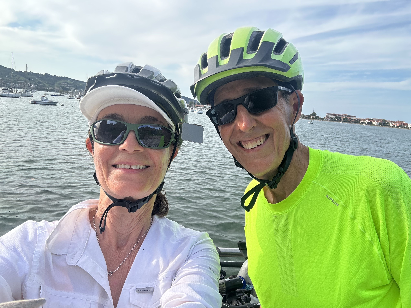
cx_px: 206
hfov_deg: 73.9
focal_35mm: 23
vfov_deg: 58.9
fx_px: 273
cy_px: 154
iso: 25
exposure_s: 1/458
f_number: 1.9
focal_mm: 2.69
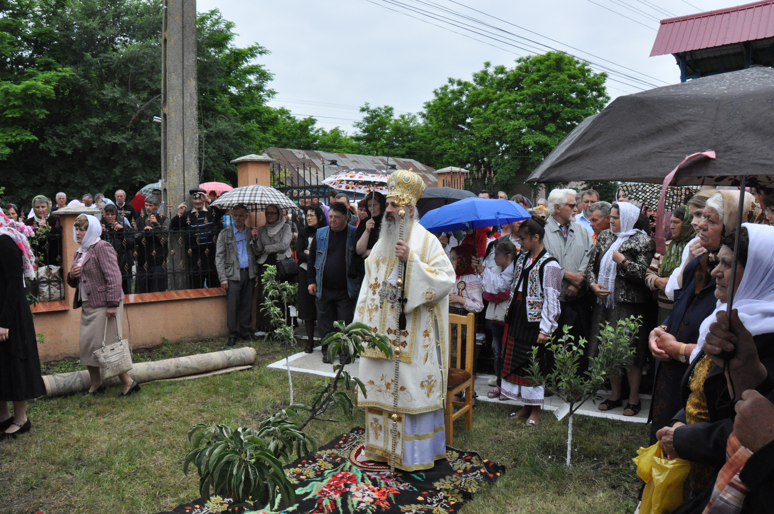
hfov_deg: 67.4
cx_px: 387
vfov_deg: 47.8
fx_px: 580
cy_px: 257
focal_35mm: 27
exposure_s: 1/400
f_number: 10
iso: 1600
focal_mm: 18
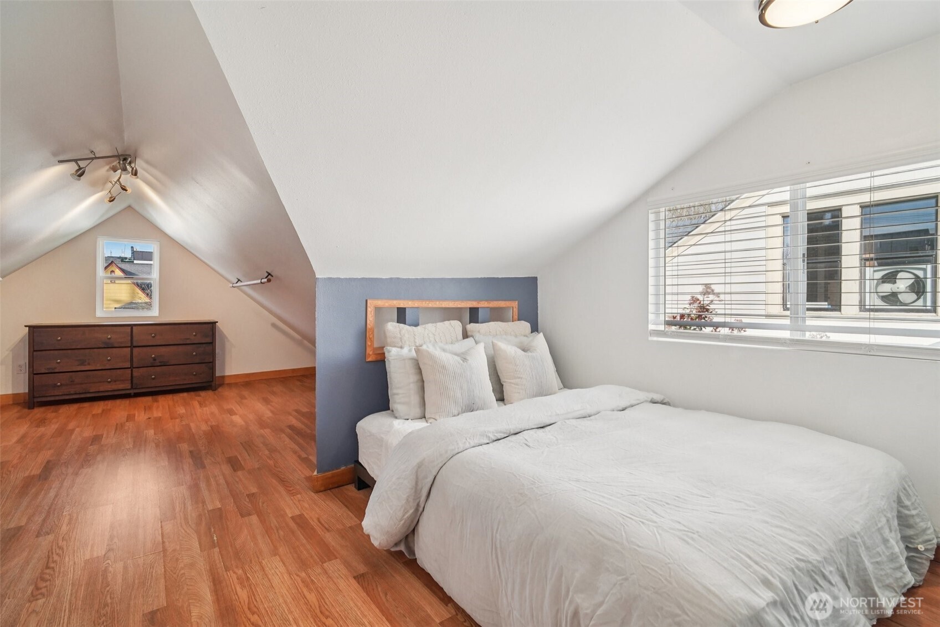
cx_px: 470
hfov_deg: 96.7
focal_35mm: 16
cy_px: 314
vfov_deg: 73.7
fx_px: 418
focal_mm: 16
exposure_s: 1/160
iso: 1600
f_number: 8
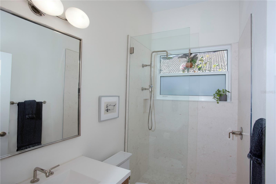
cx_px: 138
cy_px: 92
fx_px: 146
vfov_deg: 64.5
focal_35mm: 19
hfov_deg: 86.9
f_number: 6.3
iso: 400
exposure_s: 1/320
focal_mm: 19
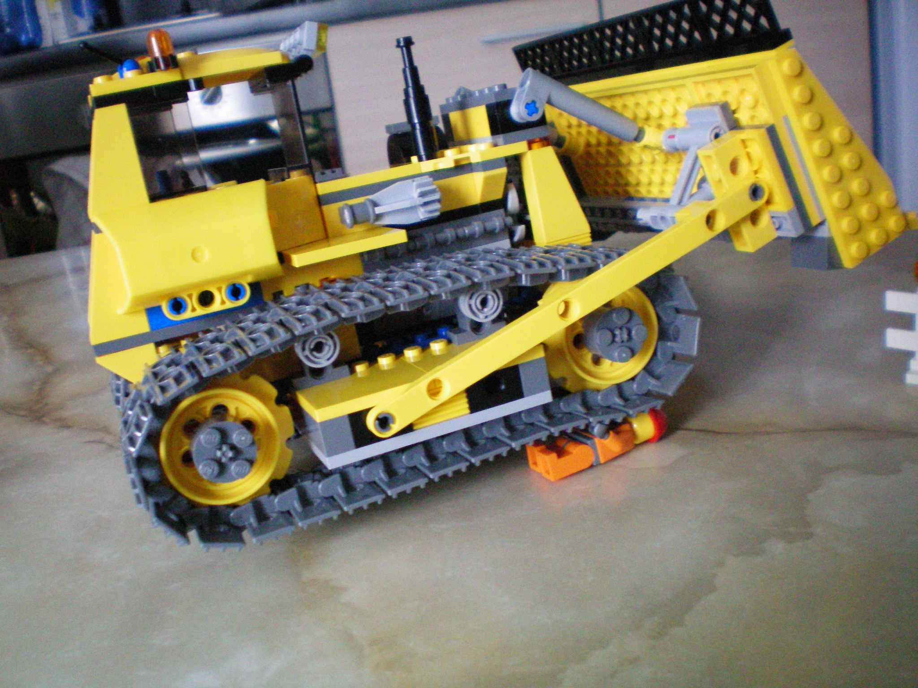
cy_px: 344
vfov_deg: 37.7
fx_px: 1008
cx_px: 459
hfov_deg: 49.0
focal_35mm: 38
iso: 400
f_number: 3.1
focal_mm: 6.3
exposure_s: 1/40
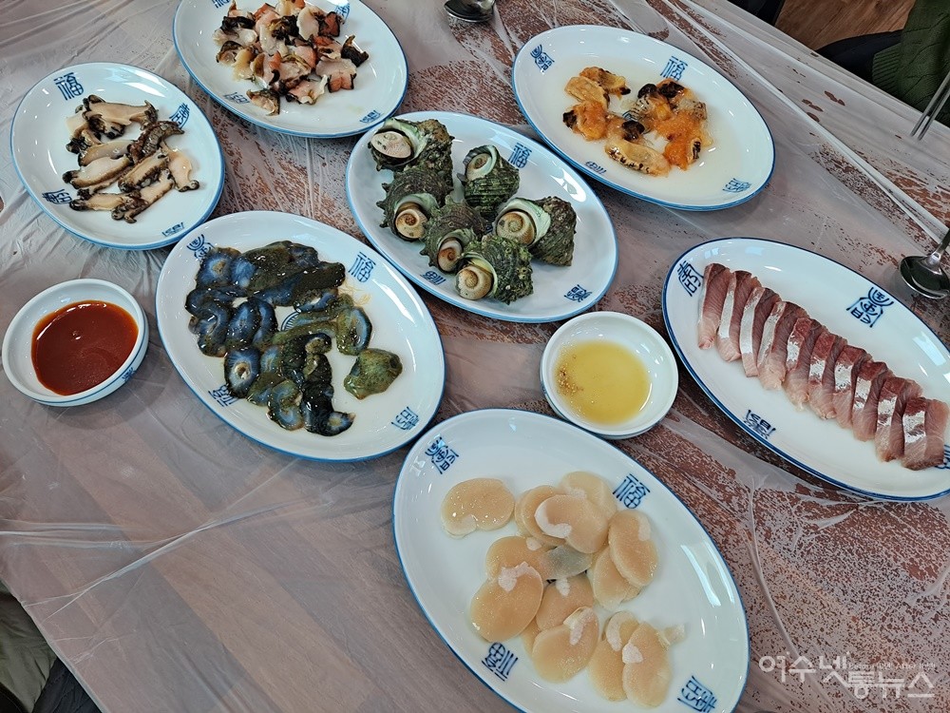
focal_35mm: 24
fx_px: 659
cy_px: 356
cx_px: 475
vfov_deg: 56.8
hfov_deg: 71.6
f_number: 1.8
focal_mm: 5.23
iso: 64
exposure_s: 1/60
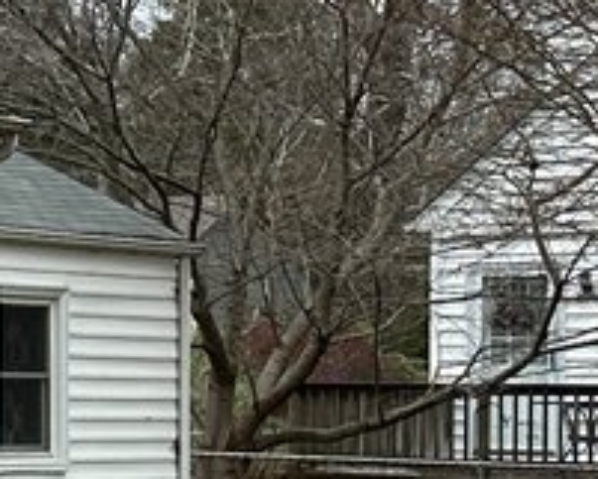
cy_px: 329
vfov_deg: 8.8
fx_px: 3116
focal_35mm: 176
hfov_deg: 8.5
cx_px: -1373
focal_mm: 6.86
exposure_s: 1/1412
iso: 80
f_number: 1.78
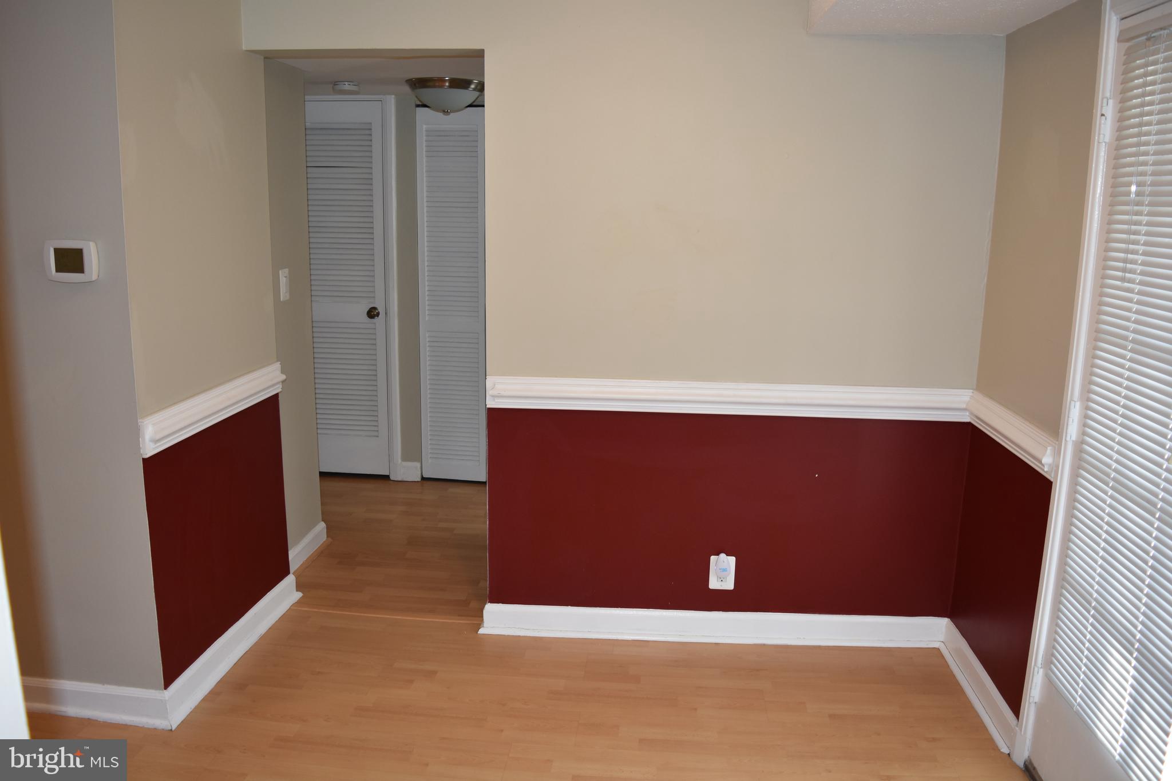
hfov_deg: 67.4
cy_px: 390
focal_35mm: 27
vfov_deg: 47.9
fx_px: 879
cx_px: 586
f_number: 3.5
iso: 400
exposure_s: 1/60
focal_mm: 18
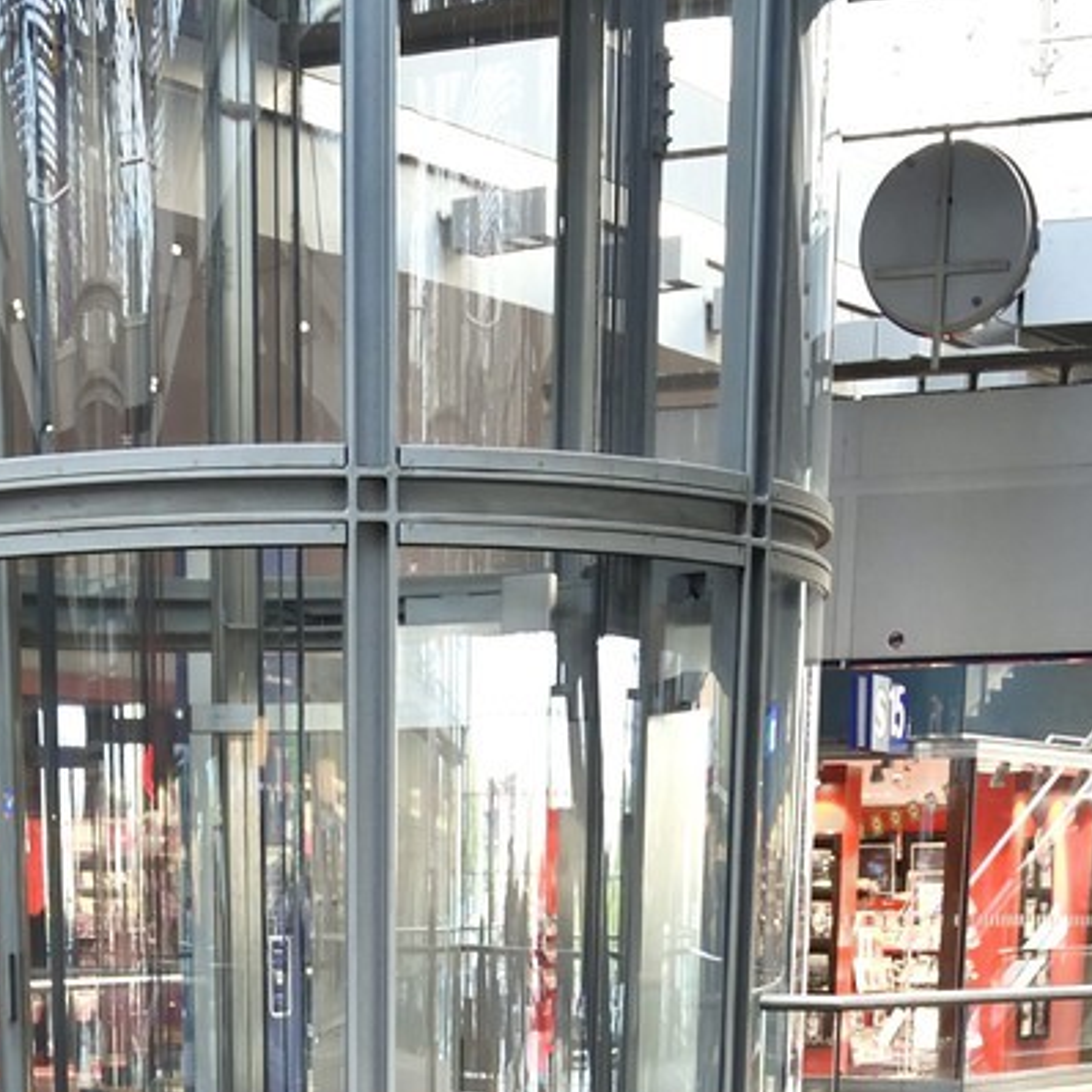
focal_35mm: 82
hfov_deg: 21.0
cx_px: 276
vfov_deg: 16.9
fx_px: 2927
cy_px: 2055
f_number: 6.3
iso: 1600
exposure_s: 1/40
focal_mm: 24
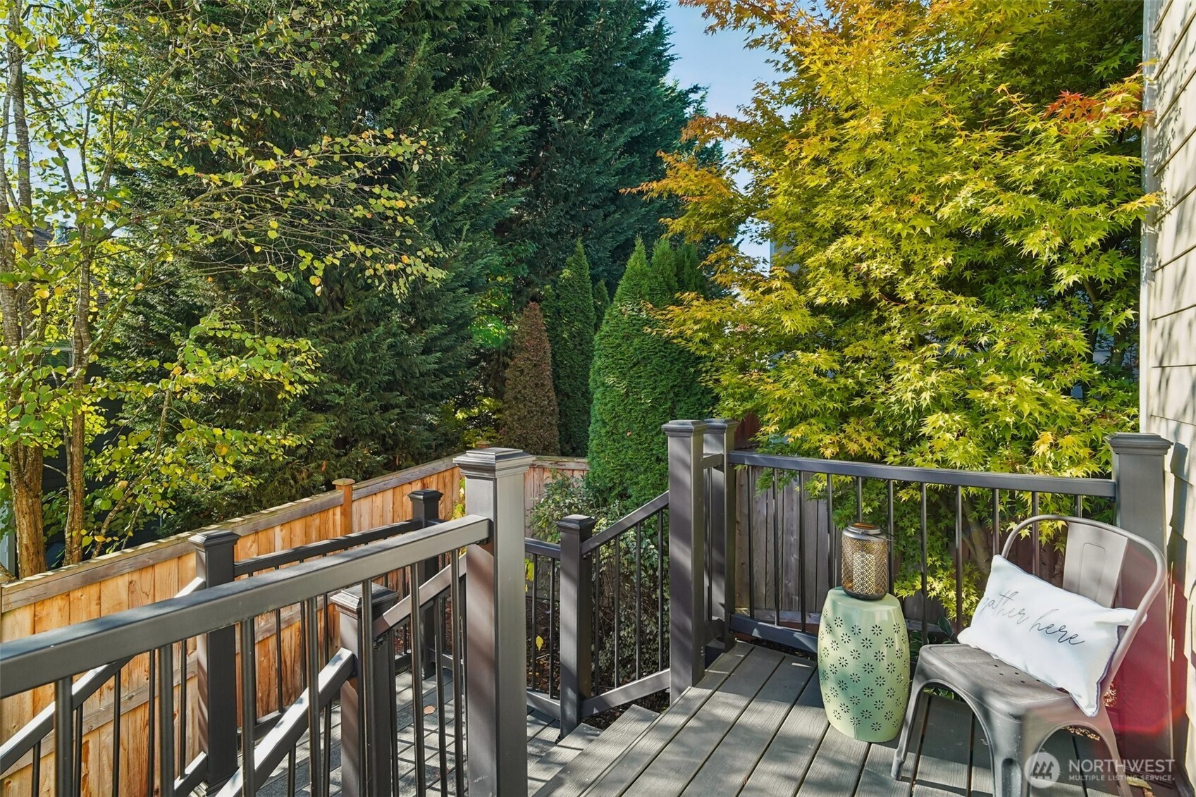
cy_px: 398
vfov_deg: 73.7
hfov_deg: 96.7
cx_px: 598
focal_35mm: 16
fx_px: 531
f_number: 8
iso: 1600
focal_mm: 16
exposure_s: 1/200
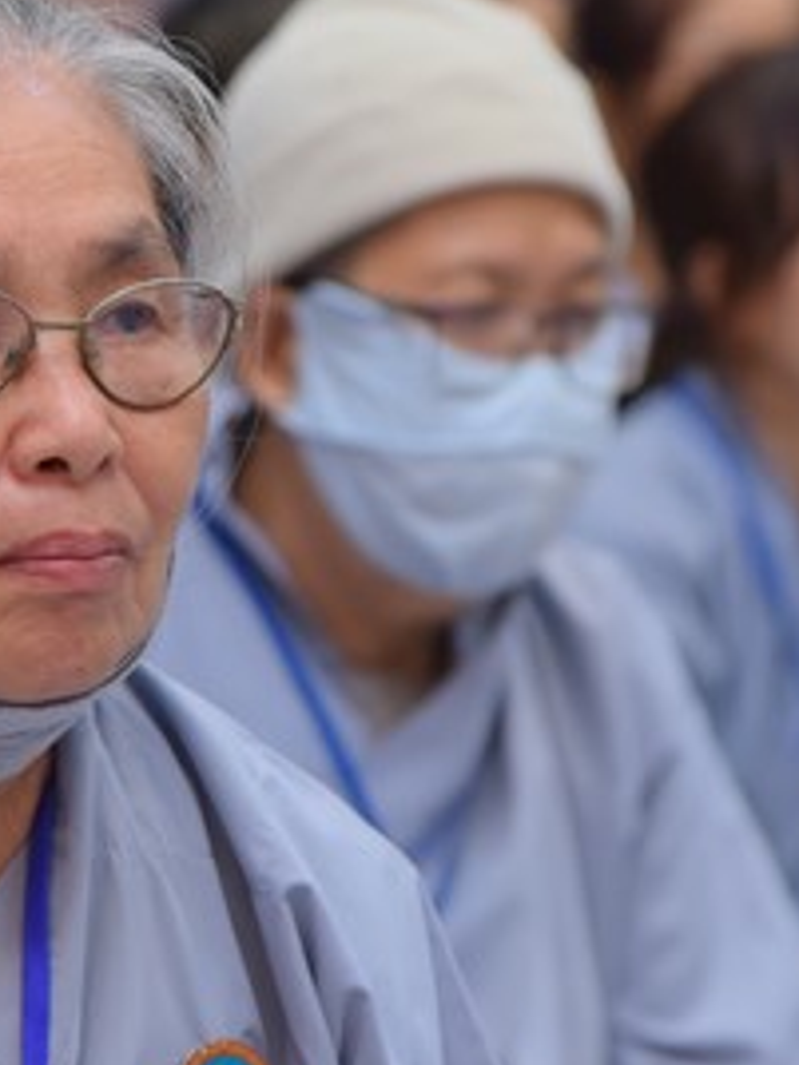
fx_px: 8617
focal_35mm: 280
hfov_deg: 5.3
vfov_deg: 7.1
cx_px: 105
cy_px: 815
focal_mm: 120
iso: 1250
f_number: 5
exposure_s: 1/100
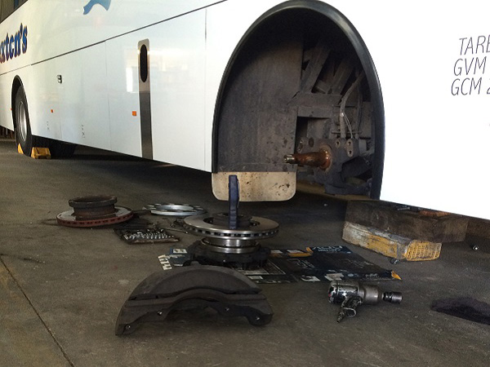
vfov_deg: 48.2
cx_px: 245
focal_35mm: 29
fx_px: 411
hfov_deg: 61.7
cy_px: 184
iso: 125
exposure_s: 1/30
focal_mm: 4.15
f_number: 2.2
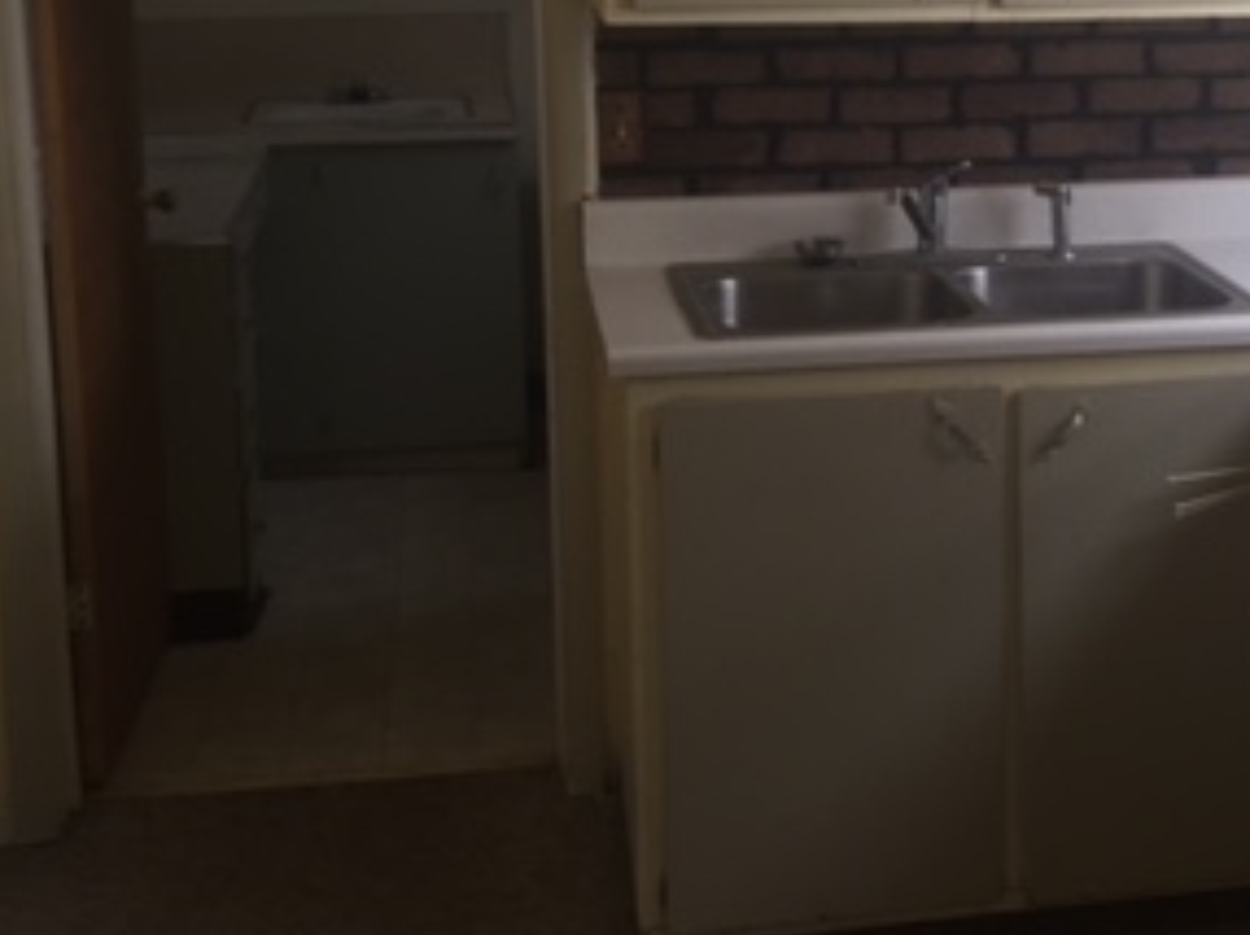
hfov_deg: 28.9
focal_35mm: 65
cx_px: 1071
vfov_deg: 22.3
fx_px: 2345
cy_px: 201
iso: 32
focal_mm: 4.15
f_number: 2.2
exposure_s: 1/60
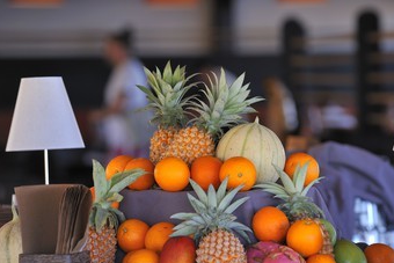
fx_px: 2365
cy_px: 153
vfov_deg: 6.4
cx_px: 240
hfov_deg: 9.5
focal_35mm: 216
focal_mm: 175
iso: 400
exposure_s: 1/125
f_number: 4.5
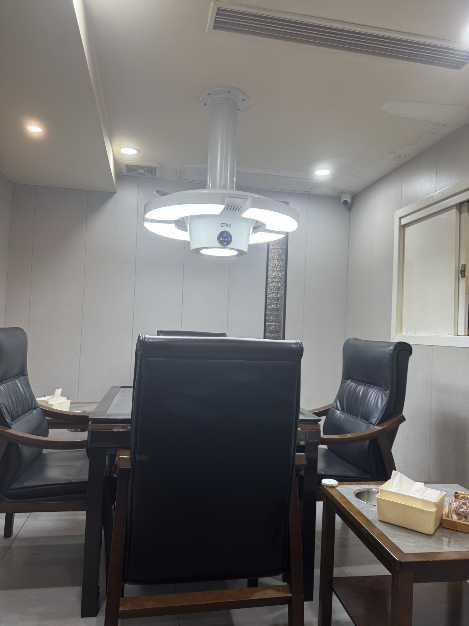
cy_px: 313
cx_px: 234
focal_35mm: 24
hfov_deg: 56.8
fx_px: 434
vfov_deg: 71.6
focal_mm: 6.76
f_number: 1.78
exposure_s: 1/100
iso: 80
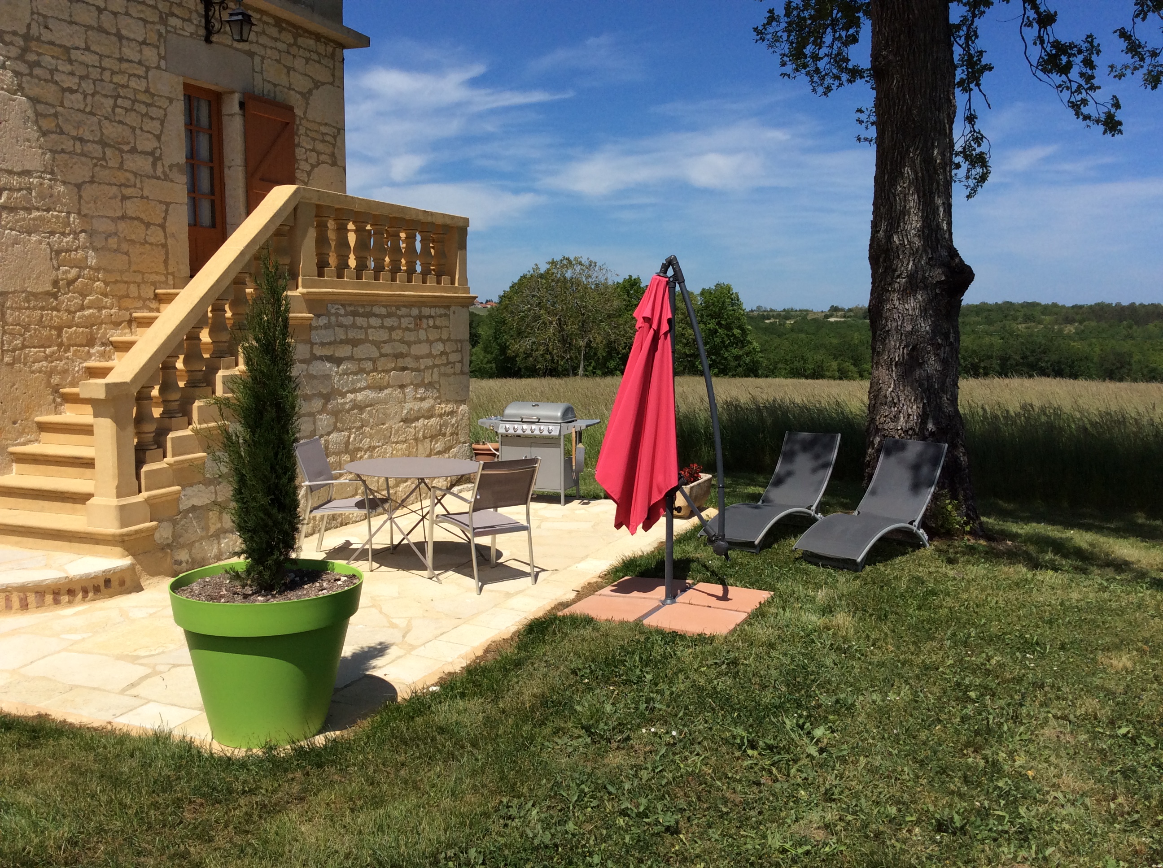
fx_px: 1074
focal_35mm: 32
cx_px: 582
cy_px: 434
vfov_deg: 44.1
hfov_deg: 56.9
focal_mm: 3.3
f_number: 2.4
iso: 32
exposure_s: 1/2387
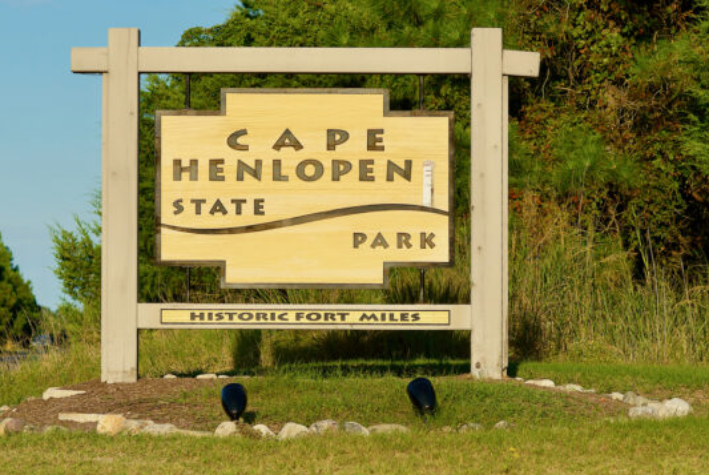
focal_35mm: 144
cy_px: 225
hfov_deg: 14.3
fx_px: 2831
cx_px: 345
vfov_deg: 9.6
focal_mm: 85
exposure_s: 1/1000
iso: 100
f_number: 4.5
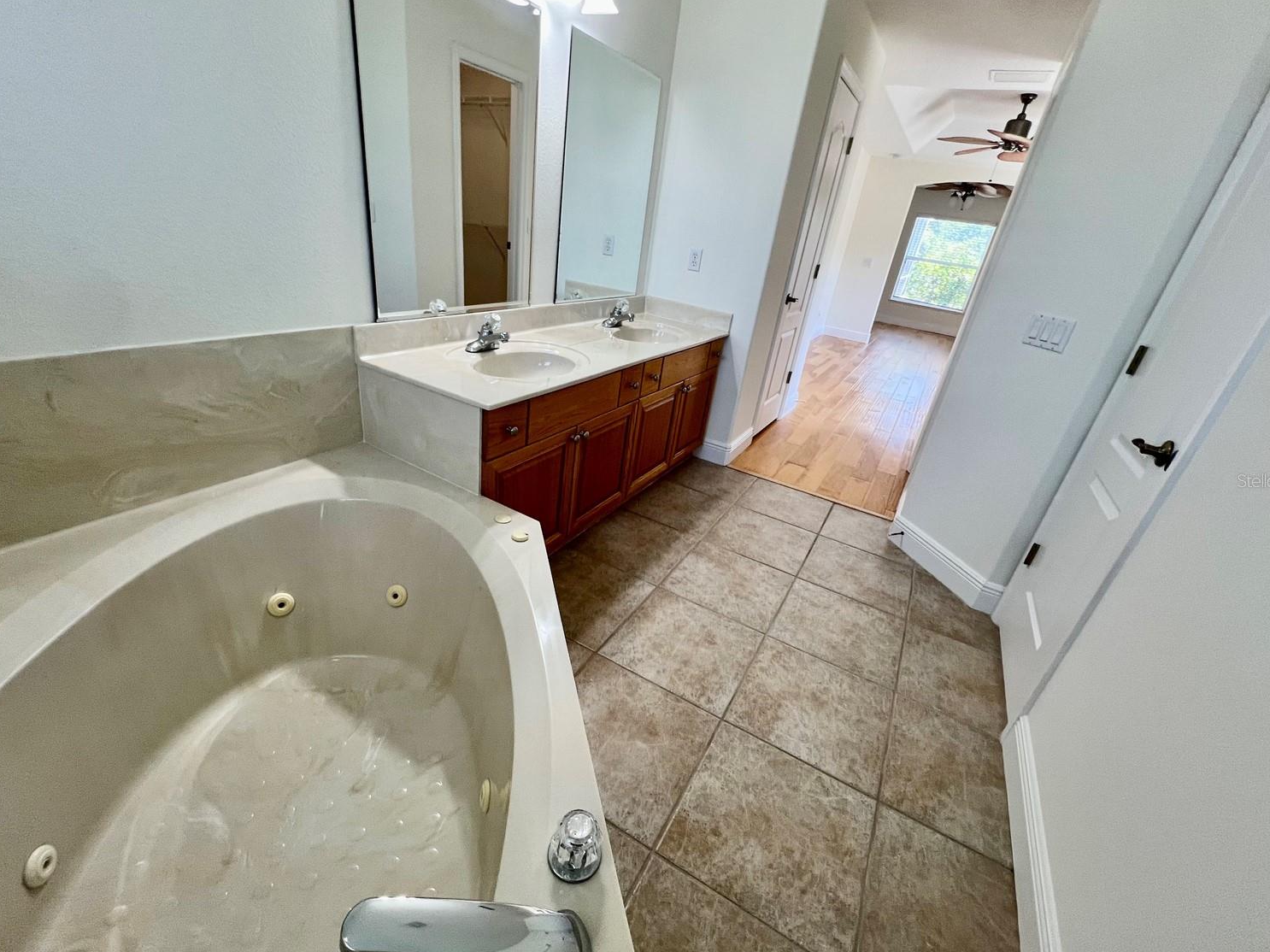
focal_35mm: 14
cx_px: 634
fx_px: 514
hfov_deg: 102.1
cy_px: 480
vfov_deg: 85.7
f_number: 1.8
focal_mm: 1.57
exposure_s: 1/120
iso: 100
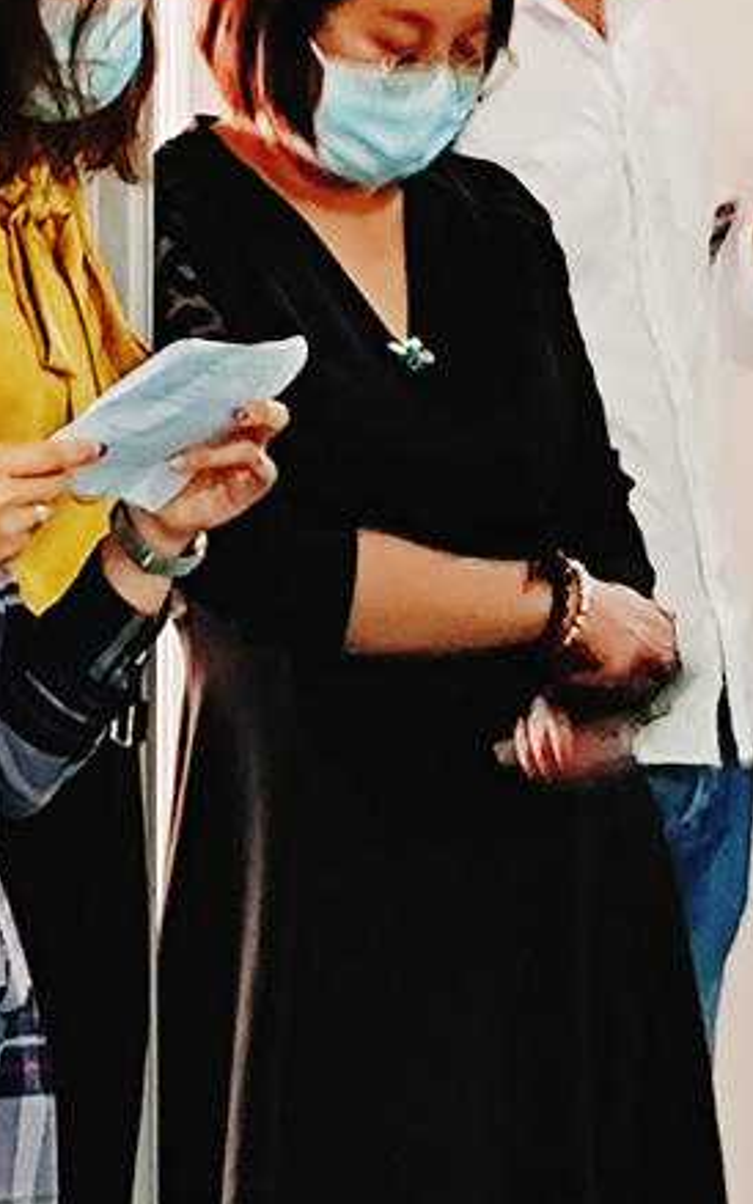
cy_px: 267
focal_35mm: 62
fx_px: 2034
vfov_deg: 32.2
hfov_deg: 19.5
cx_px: -187
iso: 879
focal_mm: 5.96
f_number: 1.75
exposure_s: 1/33
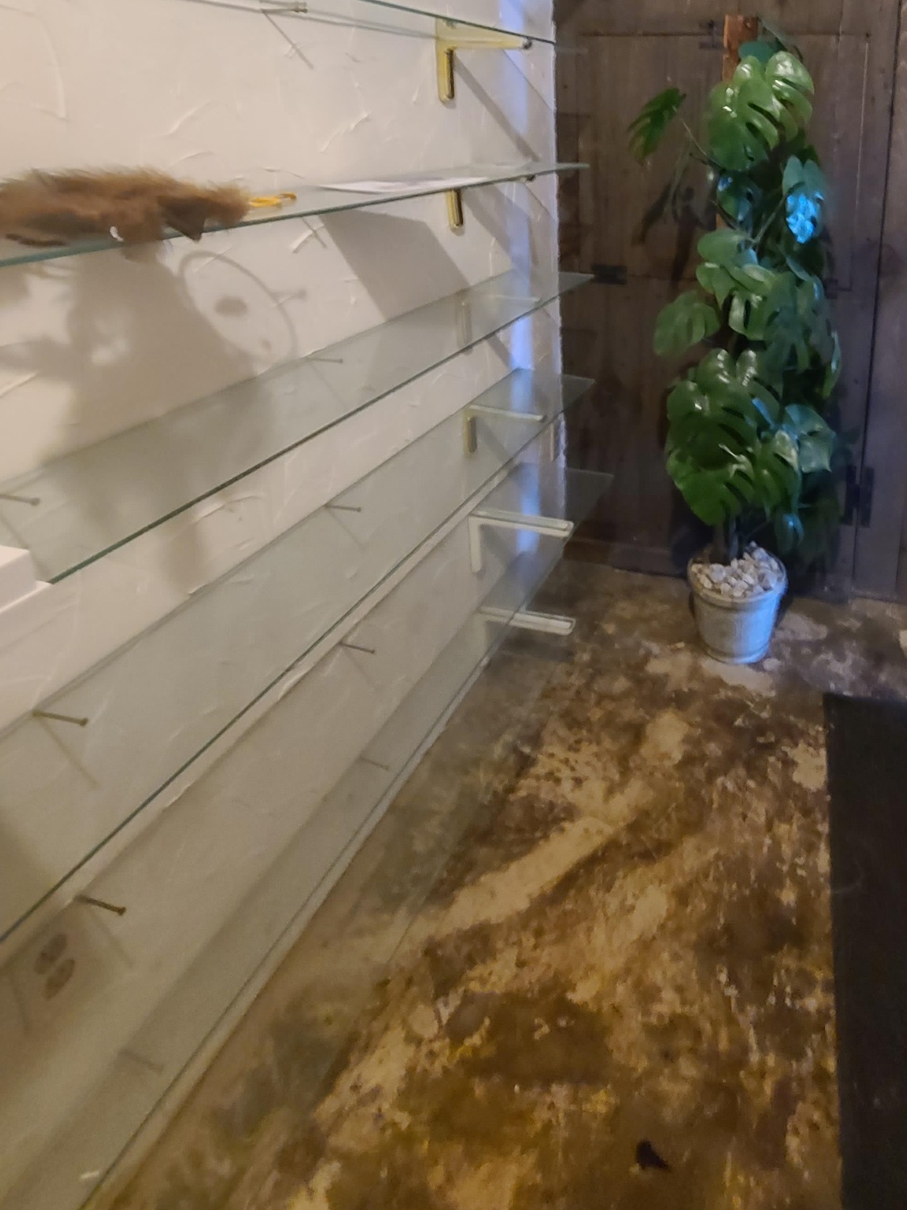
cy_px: 288
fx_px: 699
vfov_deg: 75.2
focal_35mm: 20
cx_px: 690
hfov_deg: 61.9
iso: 1000
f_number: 2.2
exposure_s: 1/24
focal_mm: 2.2
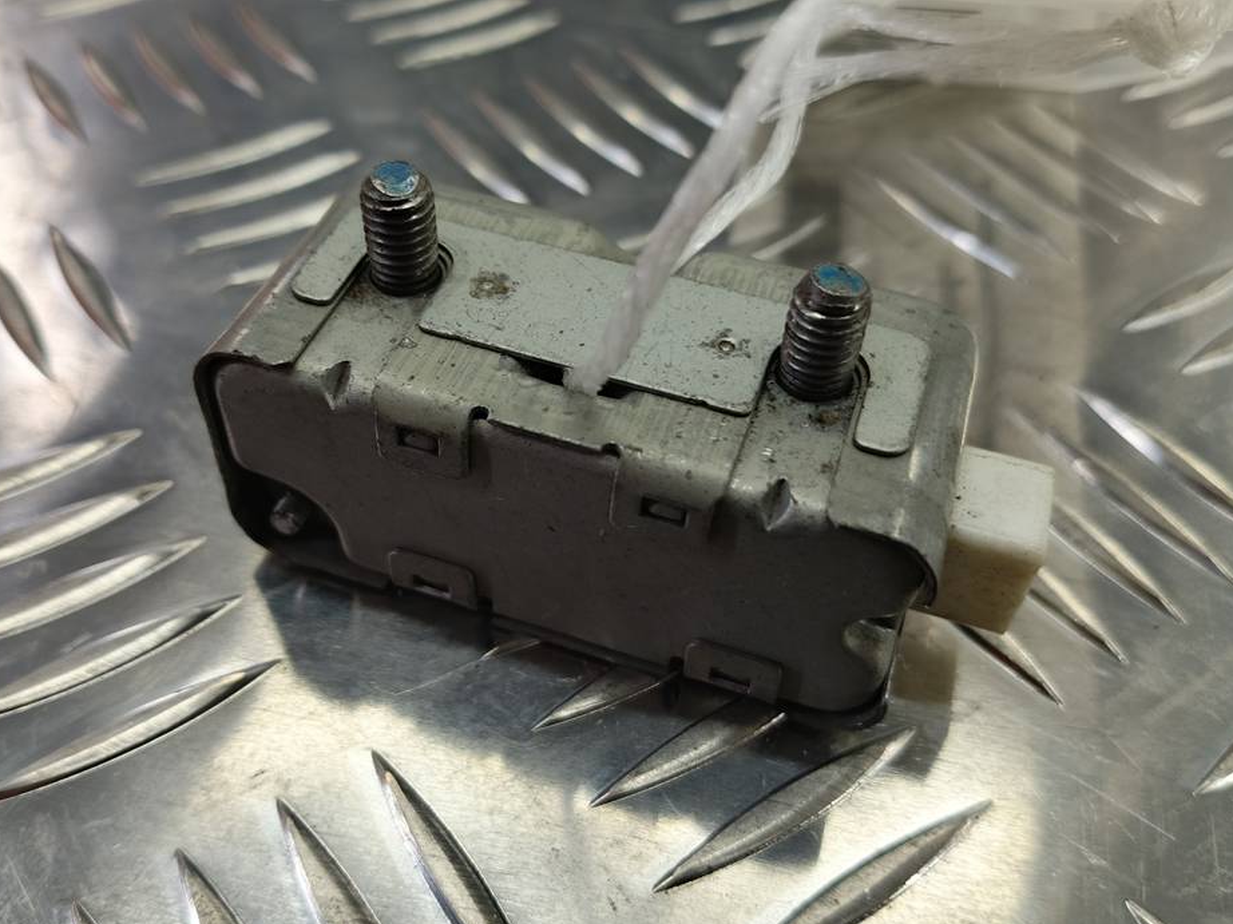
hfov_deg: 59.9
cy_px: 469
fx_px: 1068
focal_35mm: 30
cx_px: 563
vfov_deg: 46.8
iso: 98
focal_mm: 4.11
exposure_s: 1/33.3
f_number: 1.6
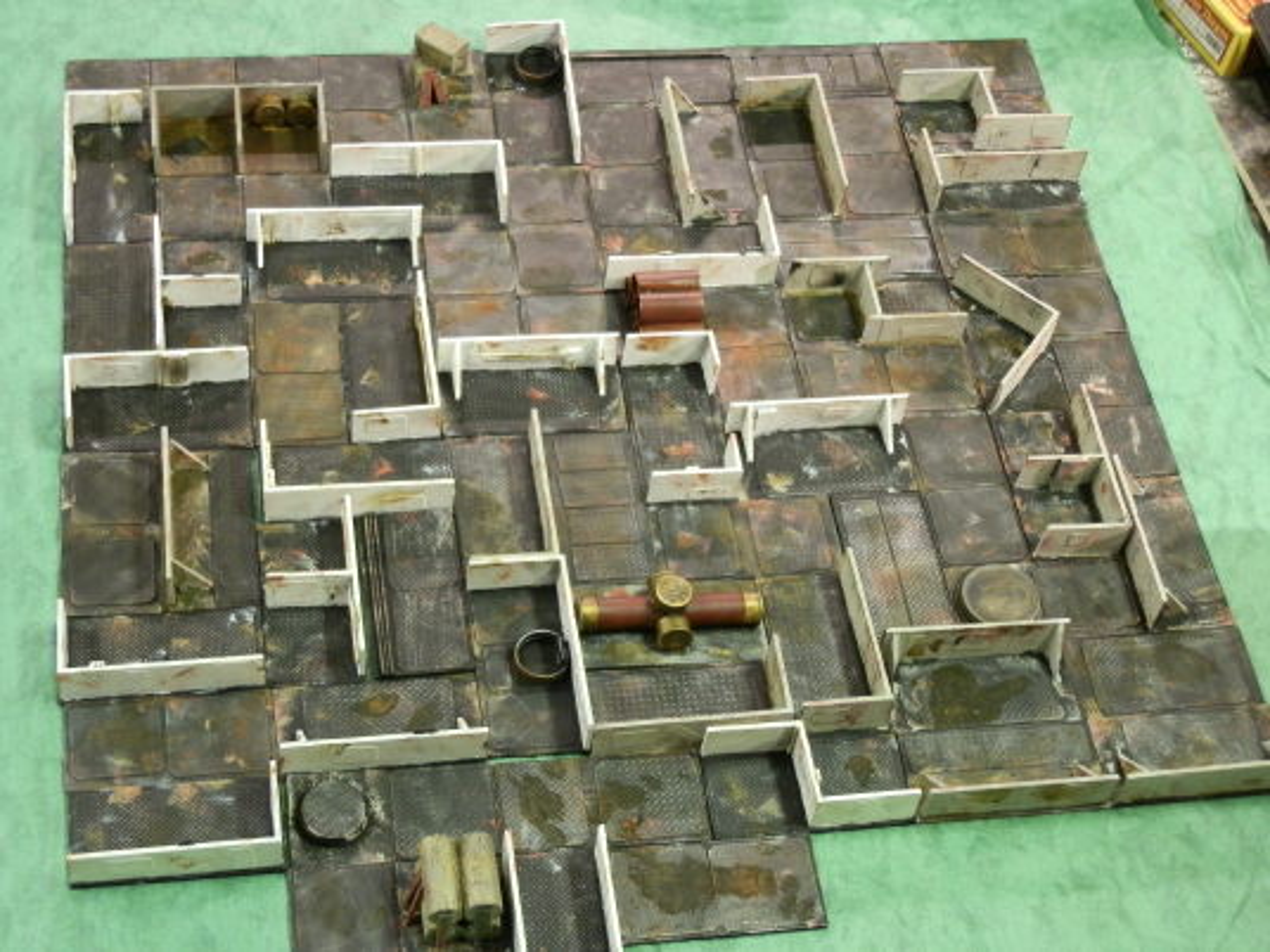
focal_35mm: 61
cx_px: 635
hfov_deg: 31.7
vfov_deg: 24.0
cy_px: 476
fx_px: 2238
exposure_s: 1/8
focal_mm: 10.99
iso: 200
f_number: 3.7
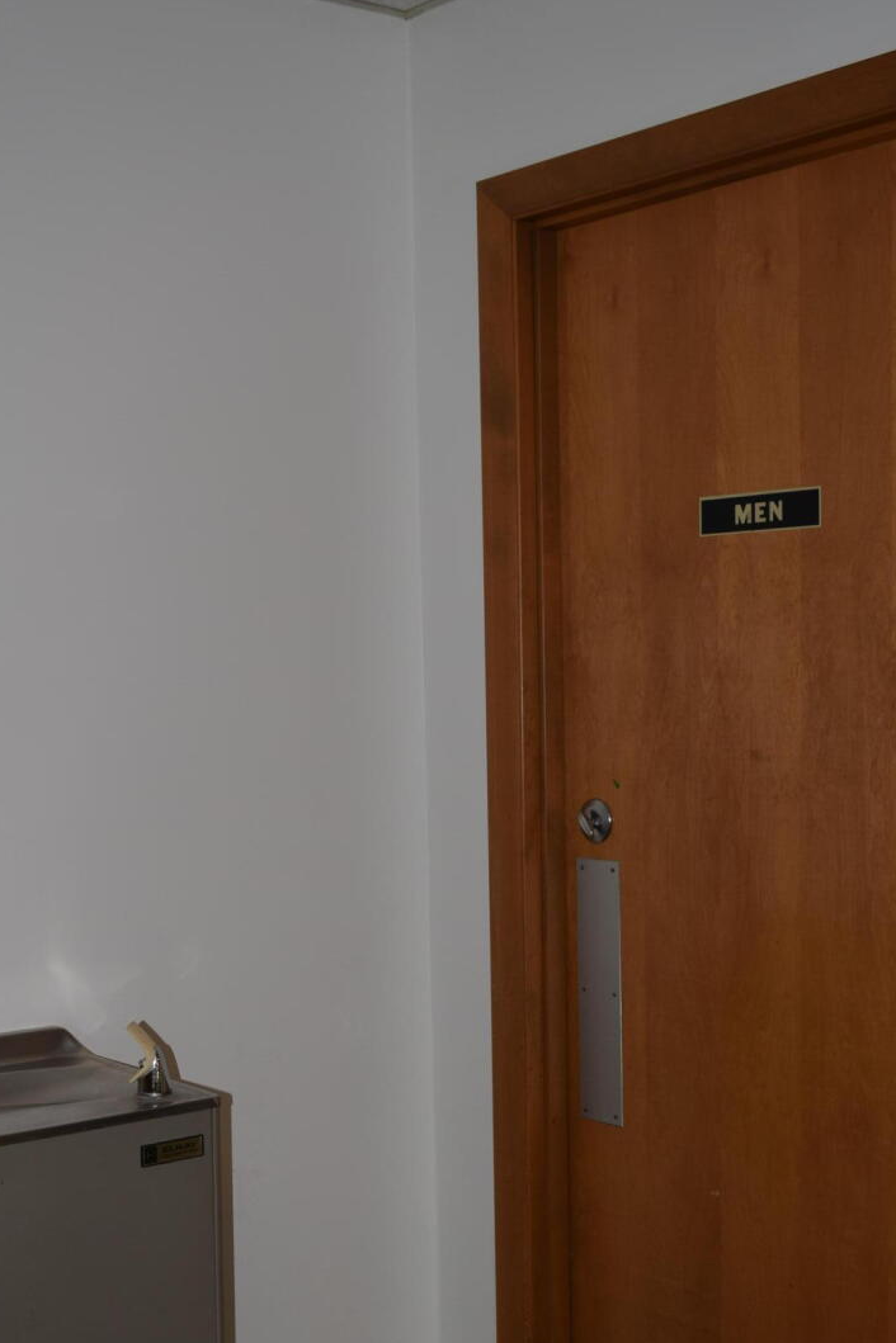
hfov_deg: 26.4
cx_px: 364
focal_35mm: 51
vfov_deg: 38.7
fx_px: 1904
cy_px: 829
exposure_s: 1/60
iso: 100
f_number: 3.5
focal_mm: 18
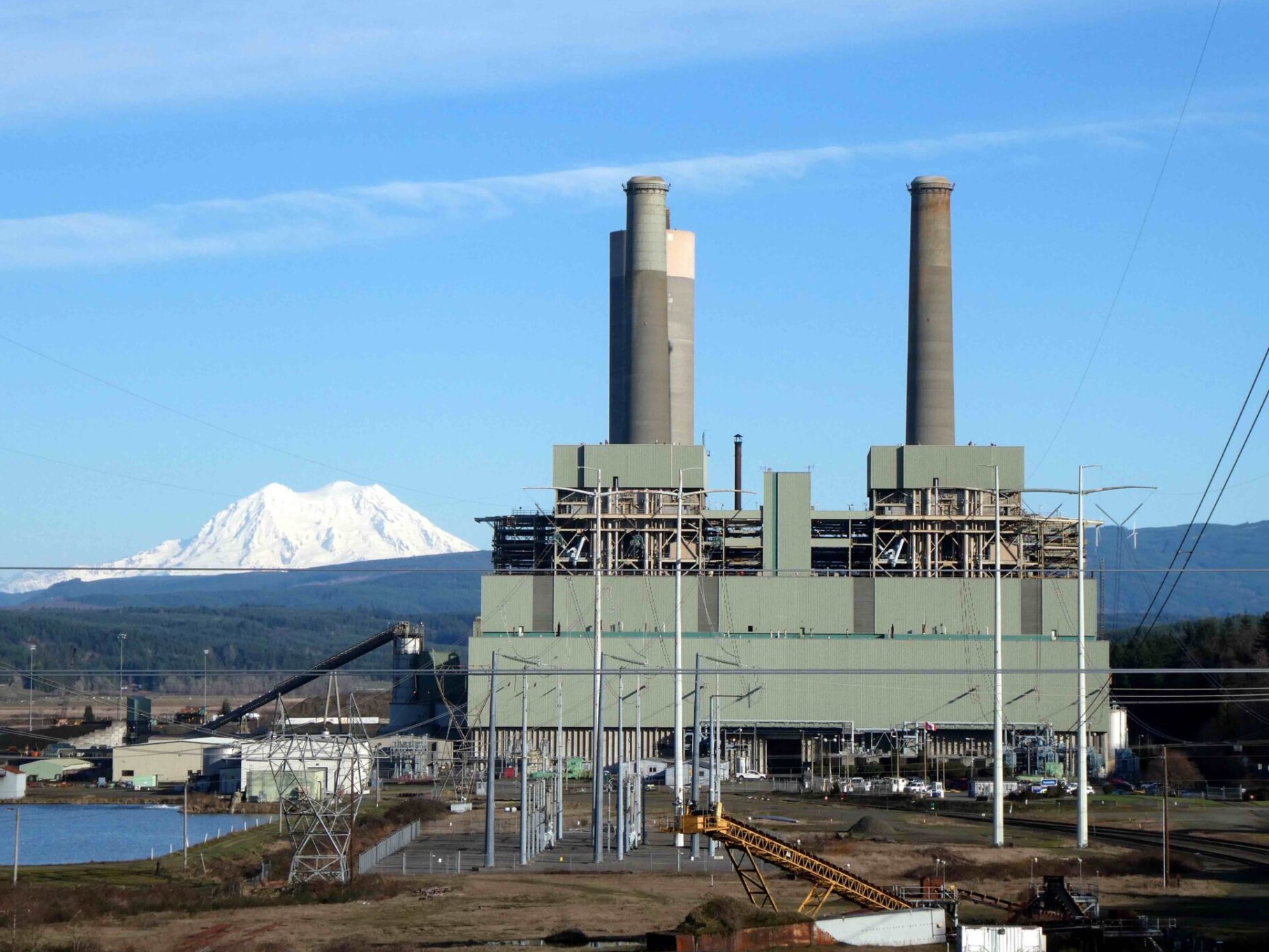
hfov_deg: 17.6
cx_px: 619
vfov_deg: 13.2
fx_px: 4106
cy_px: 497
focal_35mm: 112
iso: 80
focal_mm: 19
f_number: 5.1
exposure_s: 1/800
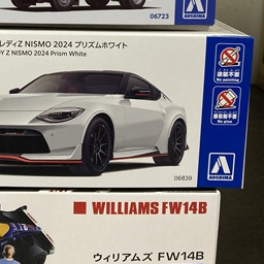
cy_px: 20
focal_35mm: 58
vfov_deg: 28.3
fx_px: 500
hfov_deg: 28.6
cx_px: 38
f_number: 1.8
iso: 125
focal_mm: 3.99
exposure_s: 1/60
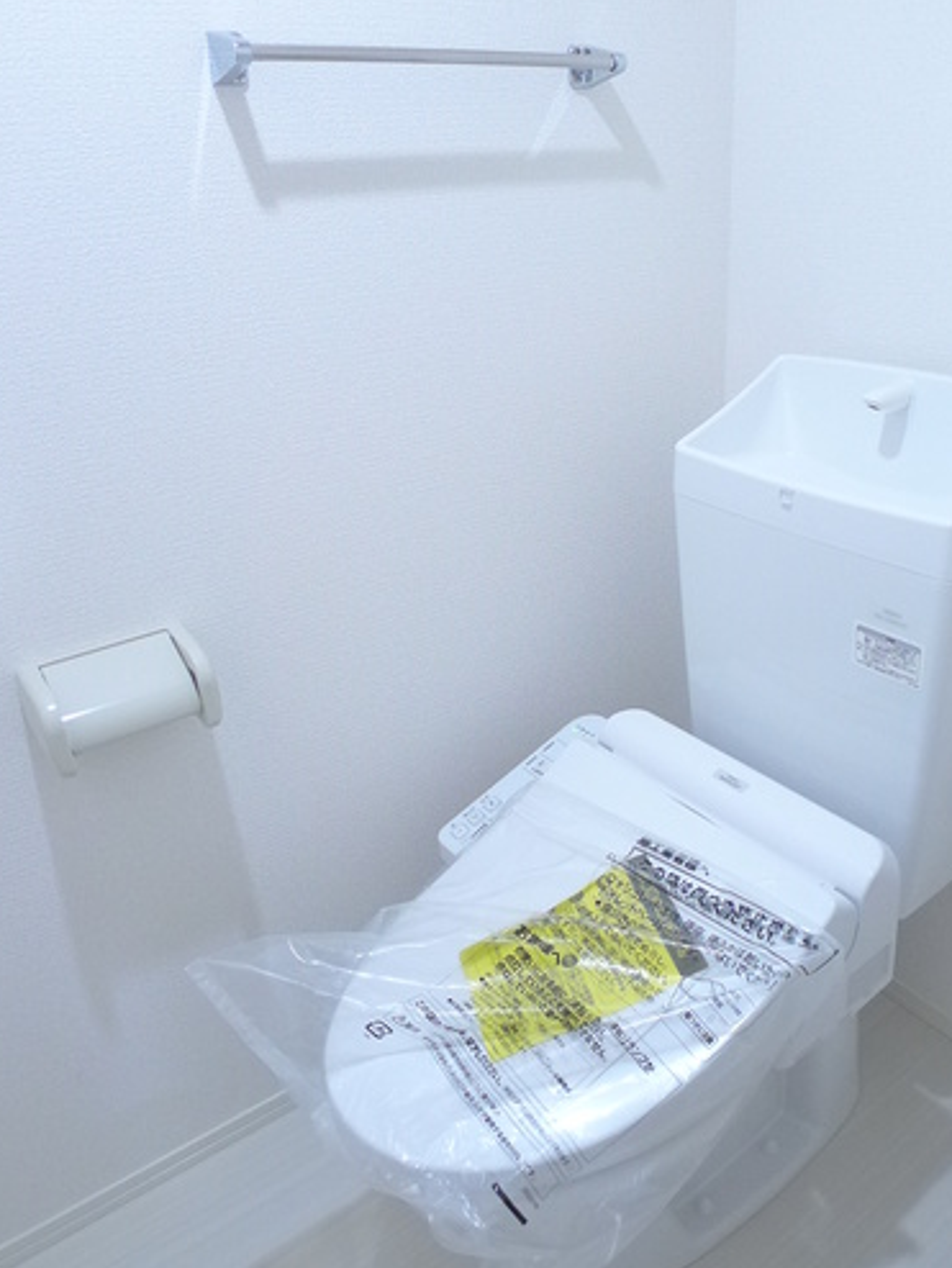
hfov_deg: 41.6
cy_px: 611
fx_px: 1246
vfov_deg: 53.9
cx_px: 574
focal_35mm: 34
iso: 400
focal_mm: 5.1
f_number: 2
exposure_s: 1/50
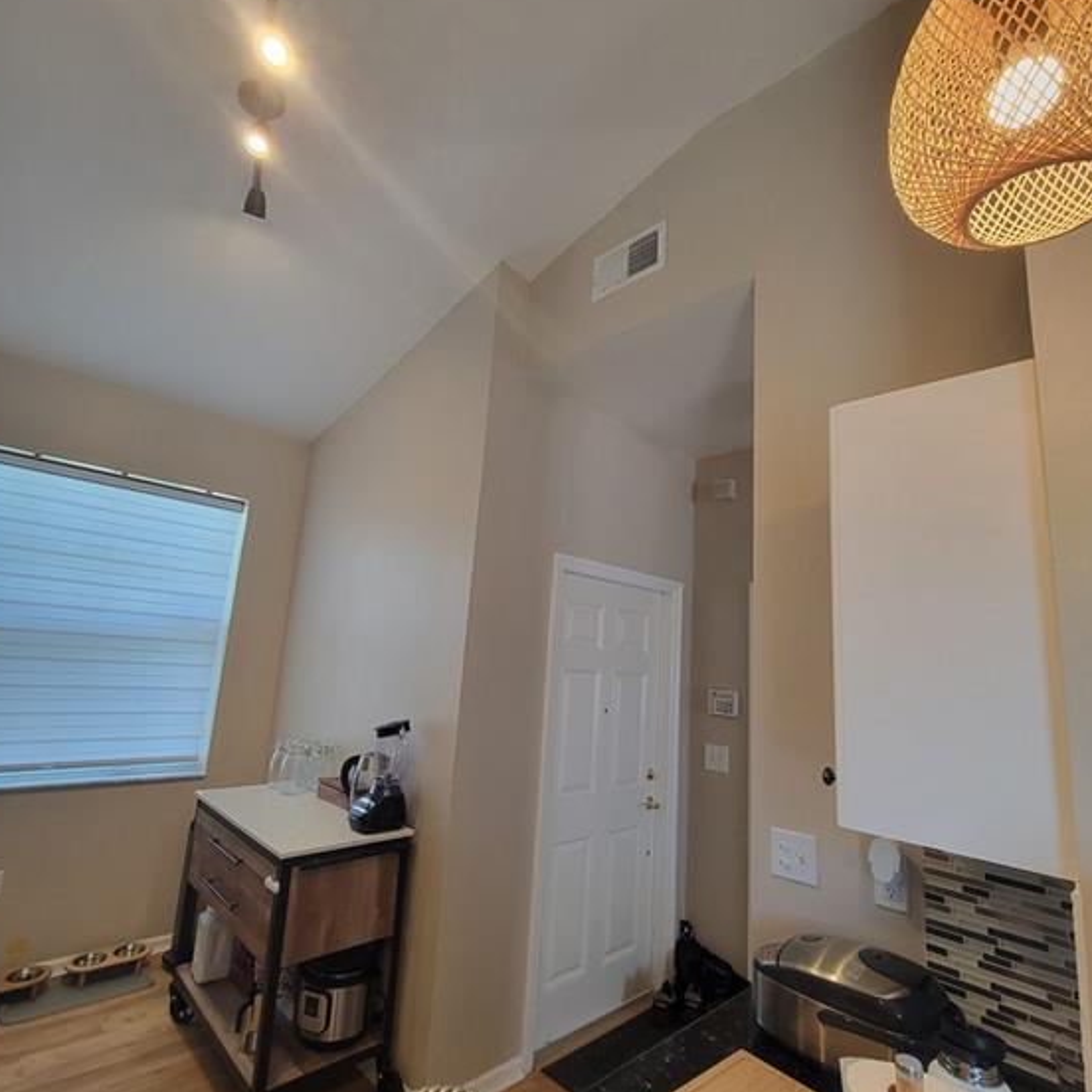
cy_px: 540
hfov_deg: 87.4
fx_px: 571
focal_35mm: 16
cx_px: 542
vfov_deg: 87.4
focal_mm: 2.2
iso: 125
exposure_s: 1/60
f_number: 2.2
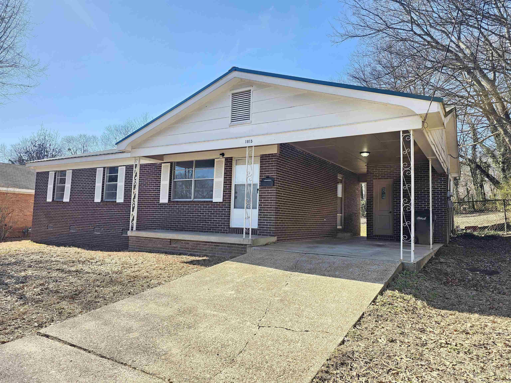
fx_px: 340
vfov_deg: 58.9
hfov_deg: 73.9
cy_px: 192
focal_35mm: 23
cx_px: 256
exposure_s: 1/120
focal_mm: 6.3
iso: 12
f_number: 1.7
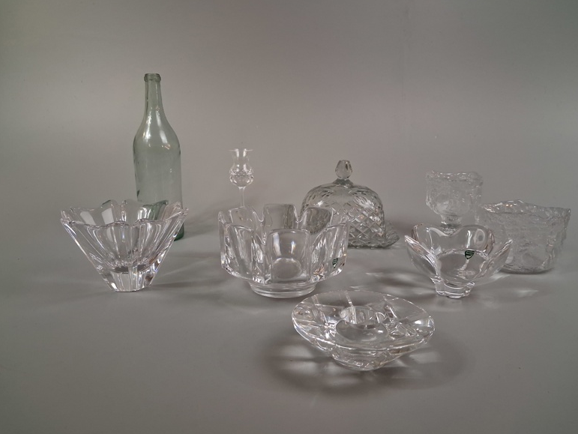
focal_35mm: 28
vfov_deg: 49.8
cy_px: 217
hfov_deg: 63.4
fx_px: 468
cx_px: 297
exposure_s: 1/100
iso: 400
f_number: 1.8
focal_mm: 4
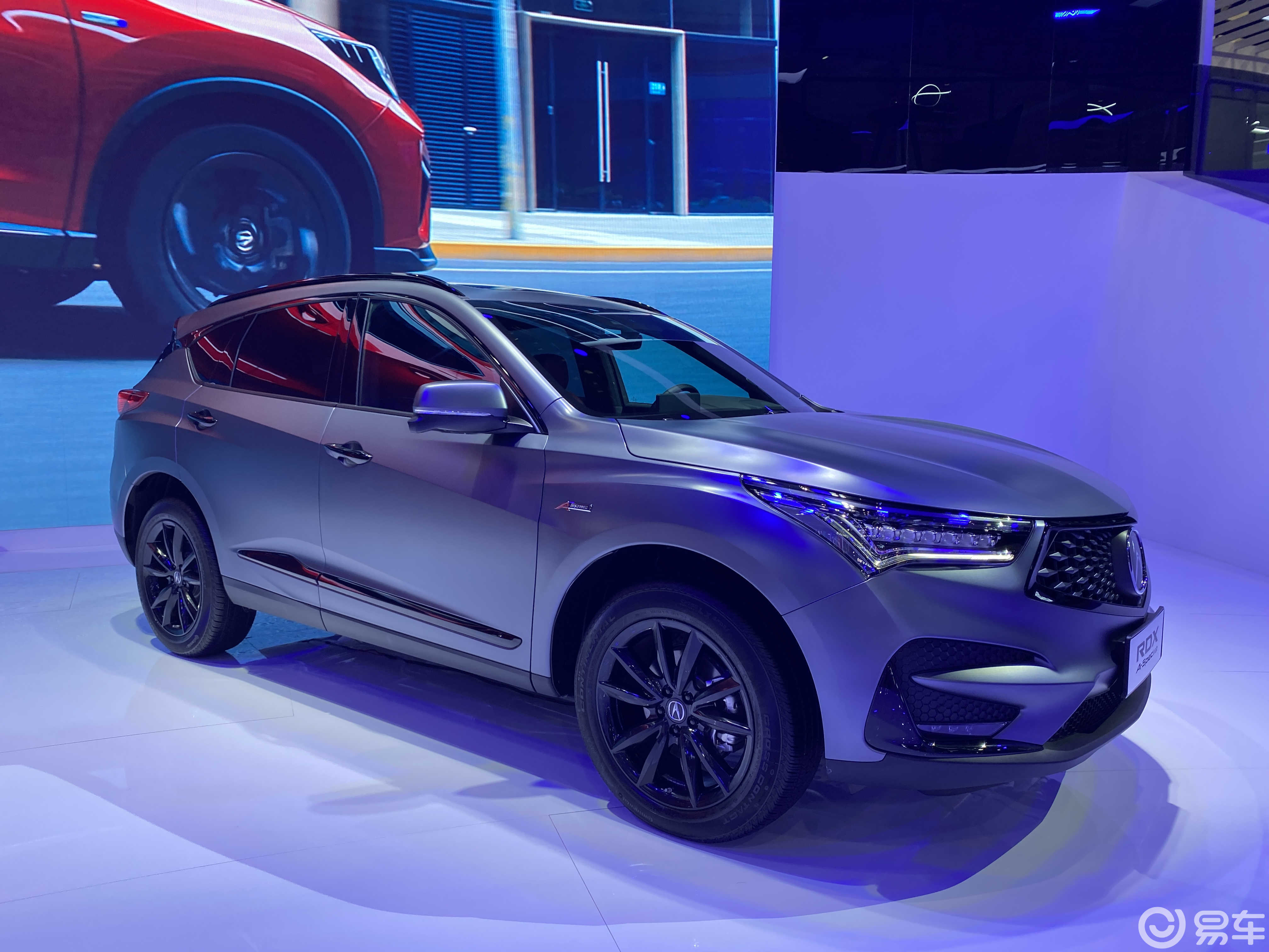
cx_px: 634
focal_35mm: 26
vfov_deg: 53.1
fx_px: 953
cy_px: 476
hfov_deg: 67.3
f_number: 1.8
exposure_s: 1/111
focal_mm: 4.25
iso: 40
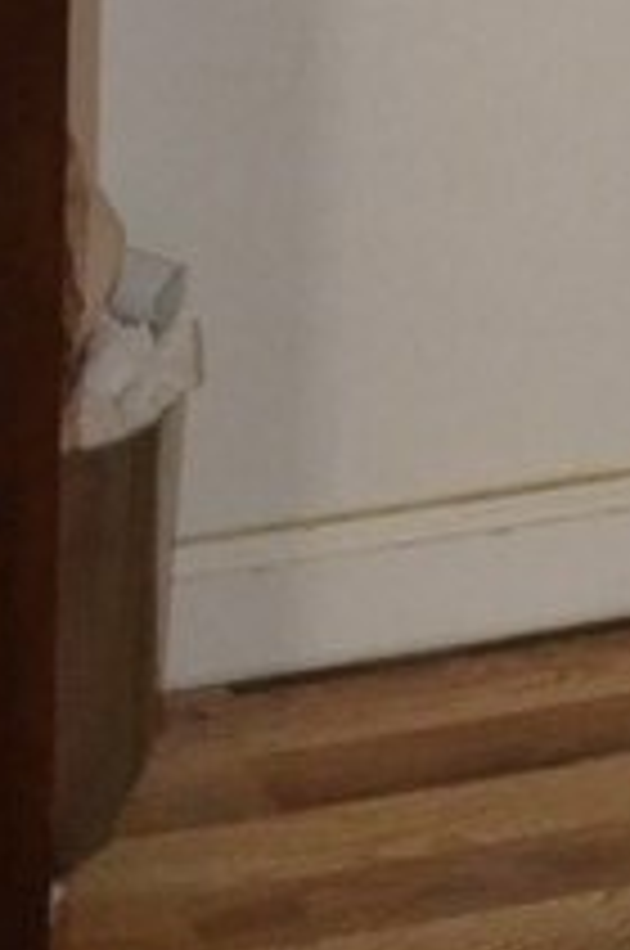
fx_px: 5293
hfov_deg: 6.8
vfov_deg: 9.1
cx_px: 99
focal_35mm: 201
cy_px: -1382
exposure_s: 1/60
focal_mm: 26
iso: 3200
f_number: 4.2
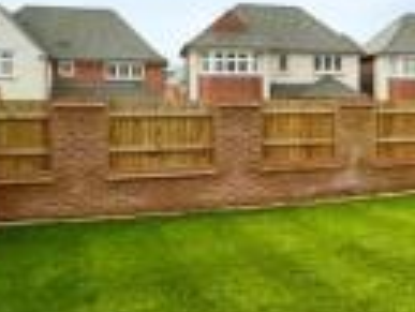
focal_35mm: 63
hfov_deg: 25.1
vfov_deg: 22.8
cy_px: 37
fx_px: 756
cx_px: 582
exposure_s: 1/1034
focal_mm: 2.22
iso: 50
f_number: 2.2
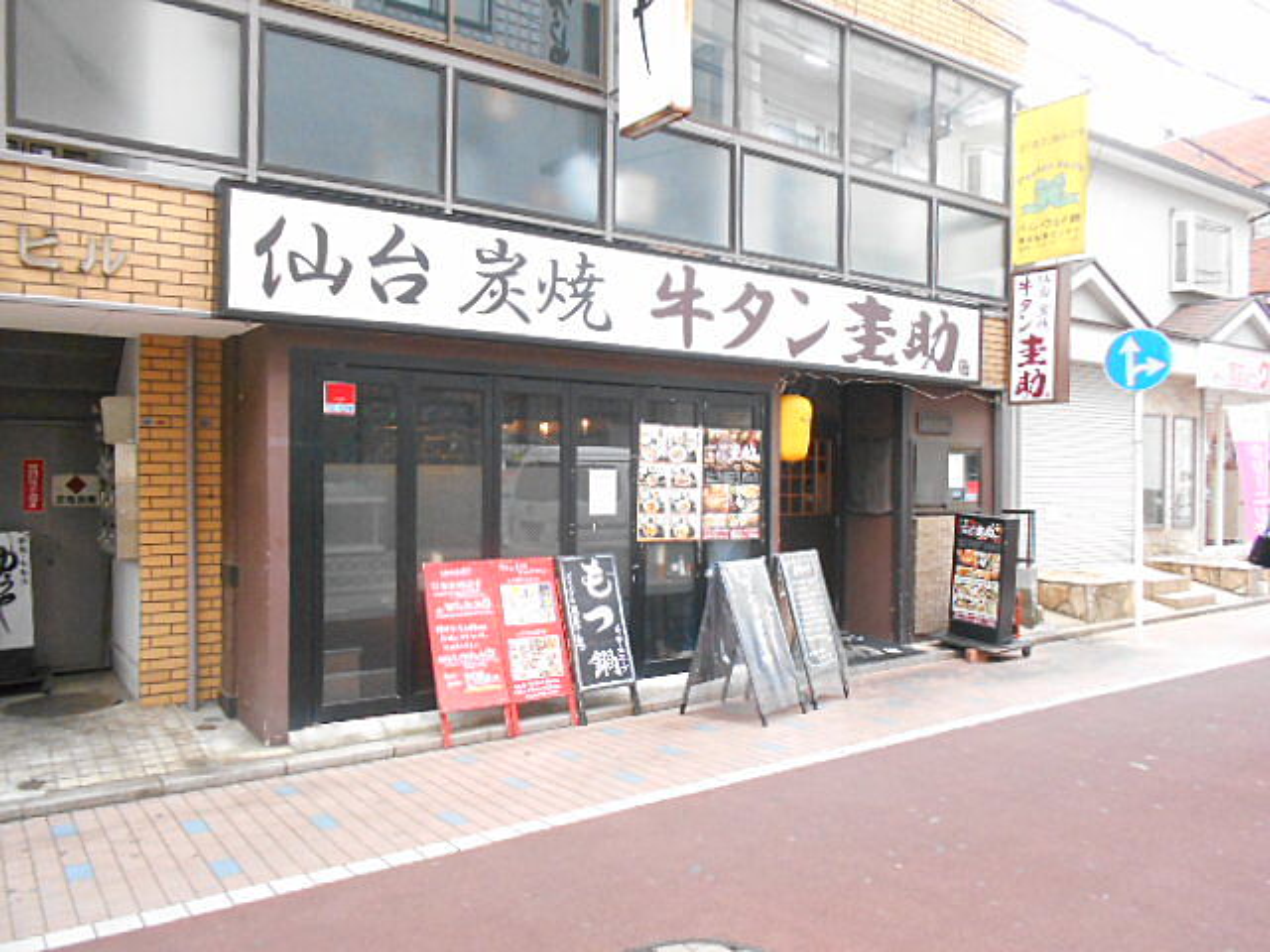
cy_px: 476
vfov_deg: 53.1
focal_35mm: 26
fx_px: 954
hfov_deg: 67.3
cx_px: 635
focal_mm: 4.6
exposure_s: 1/250
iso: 720
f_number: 3.2
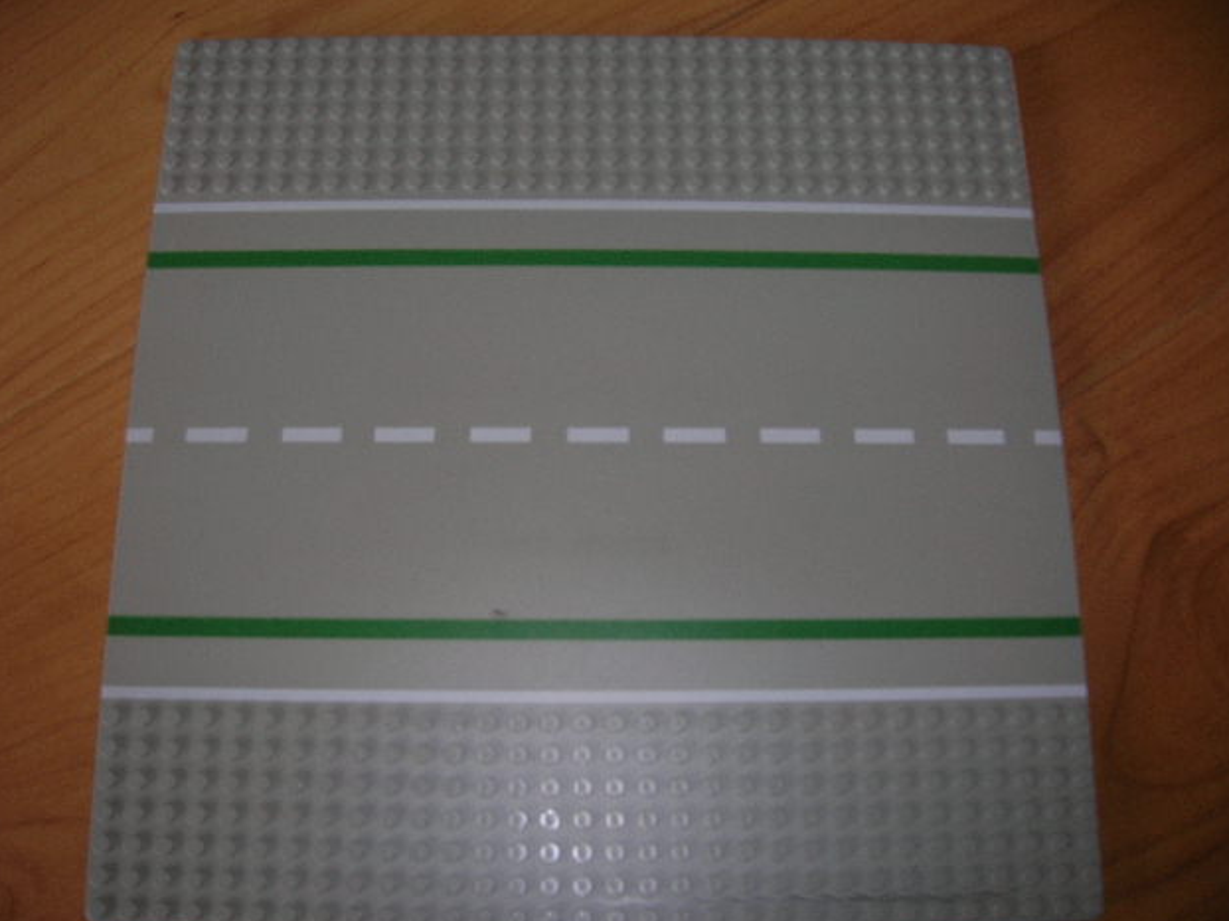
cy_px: 470
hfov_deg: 52.6
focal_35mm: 35
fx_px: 1242
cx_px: 614
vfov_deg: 40.7
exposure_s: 1/60.1
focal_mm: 5.7
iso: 50
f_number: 2.9
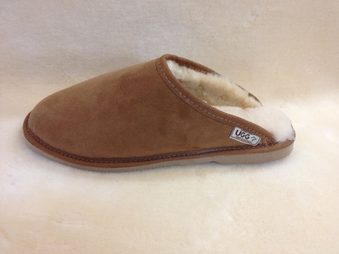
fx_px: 343
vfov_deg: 40.7
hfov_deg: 52.6
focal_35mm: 35
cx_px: 170
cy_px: 127
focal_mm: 4.28
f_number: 2.4
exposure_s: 1/20
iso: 80
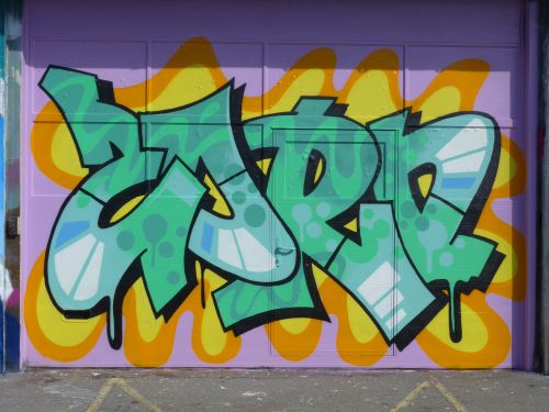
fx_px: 793
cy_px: 206
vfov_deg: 29.1
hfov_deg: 38.2
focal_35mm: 50
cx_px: 274
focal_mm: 10.7
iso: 80
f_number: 5.6
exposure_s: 1/800
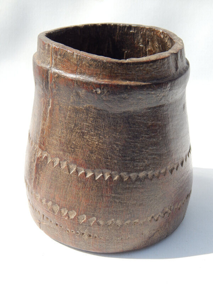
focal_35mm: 55
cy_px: 142
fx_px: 451
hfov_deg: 26.6
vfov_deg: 34.9
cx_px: 106
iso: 125
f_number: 3.8
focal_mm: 9.7
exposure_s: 1/800
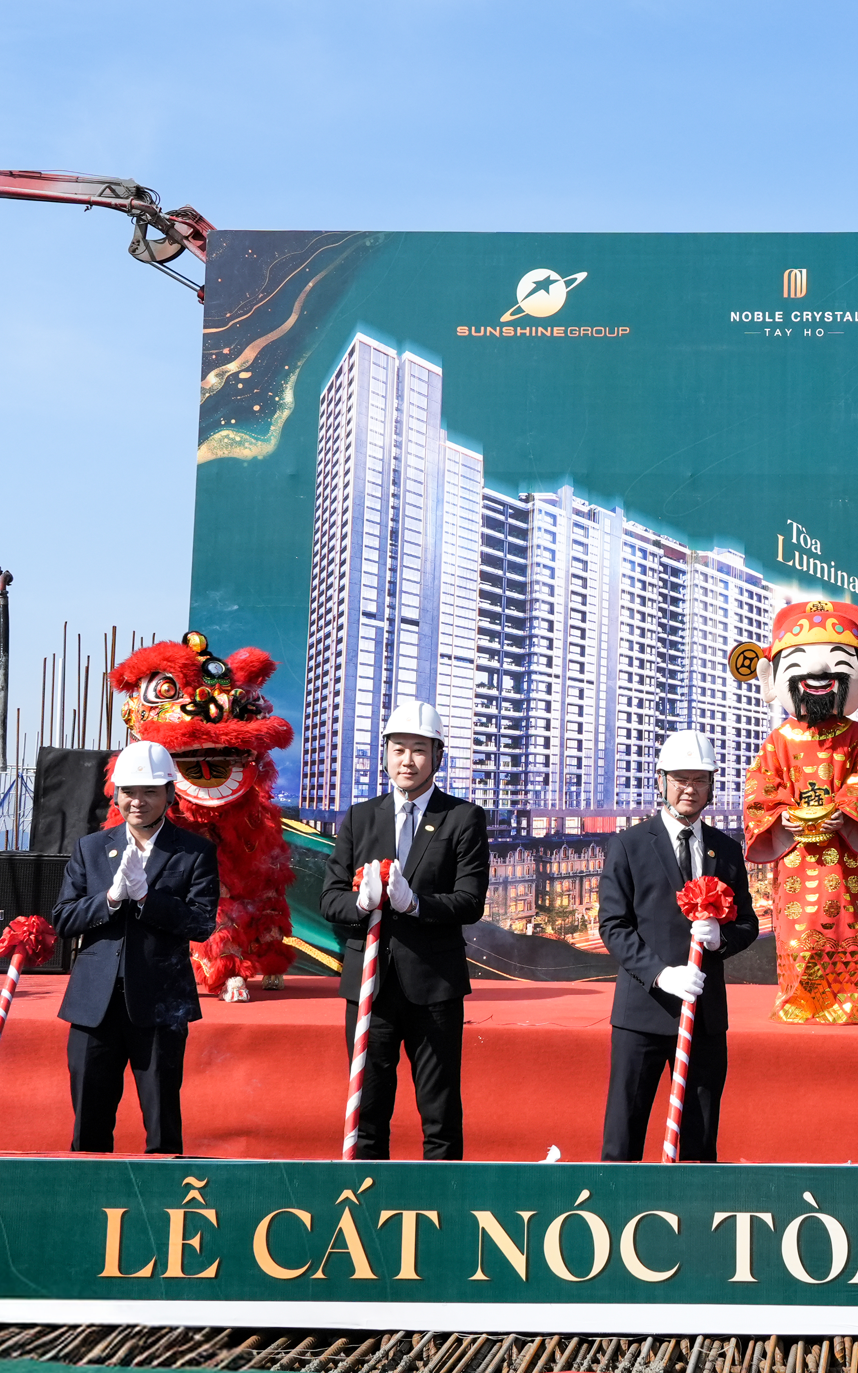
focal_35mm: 50
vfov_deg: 40.2
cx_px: 828
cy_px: 586
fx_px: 1870
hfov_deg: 24.8
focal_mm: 24
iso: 800
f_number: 9
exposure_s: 1/1600
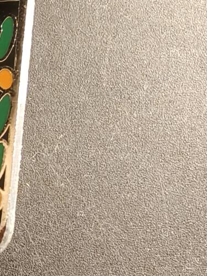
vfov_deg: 23.5
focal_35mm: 83
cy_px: 171
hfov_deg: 16.2
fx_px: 662
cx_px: -105
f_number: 2
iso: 1600
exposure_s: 1/143
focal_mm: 2.32
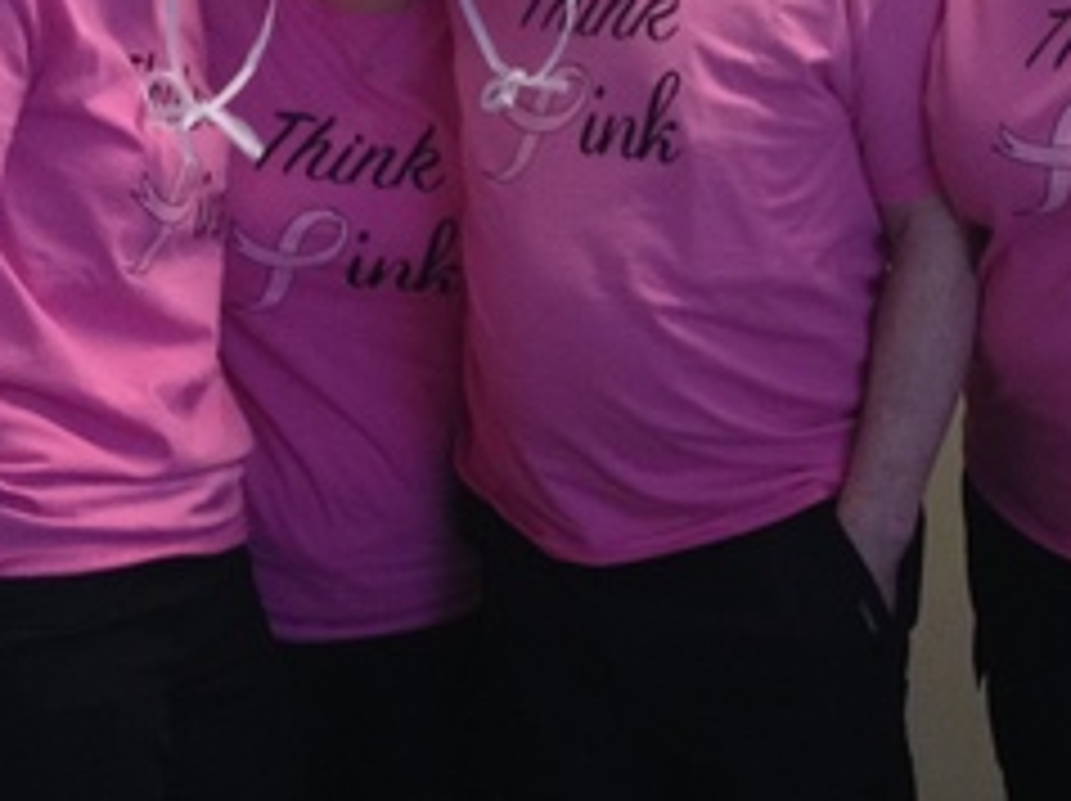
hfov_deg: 18.3
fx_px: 3276
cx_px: 904
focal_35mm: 106
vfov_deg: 13.9
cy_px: 148
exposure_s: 1/20
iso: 125
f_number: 2.4
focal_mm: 4.28
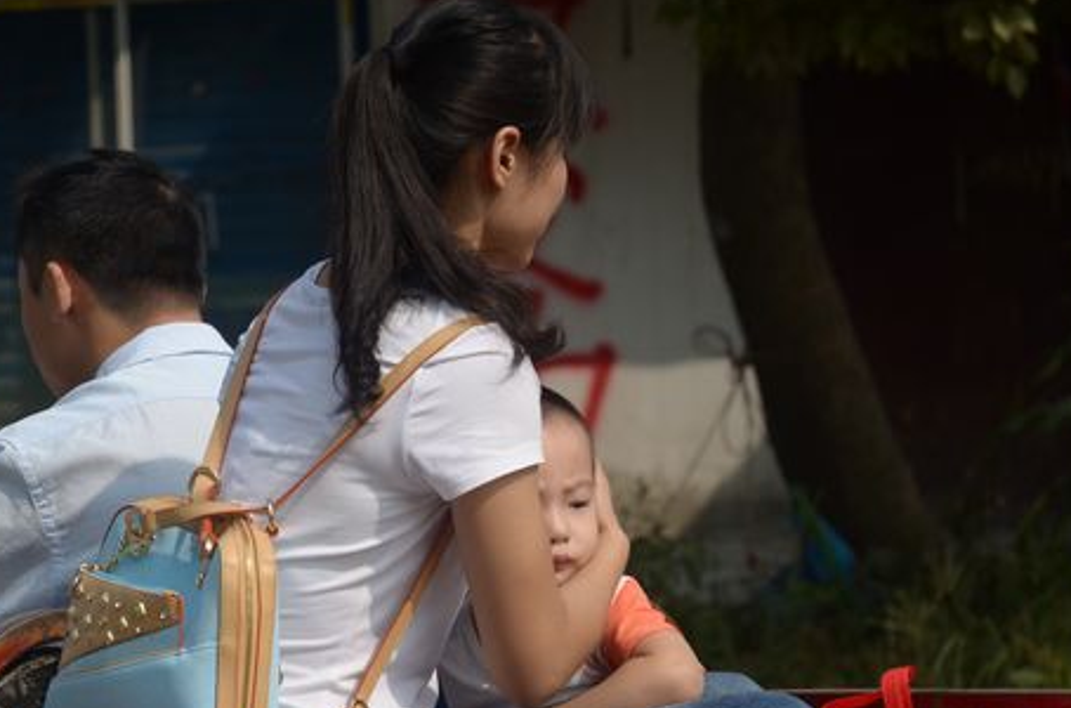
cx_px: 302
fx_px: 4806
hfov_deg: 12.7
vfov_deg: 8.4
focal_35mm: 162
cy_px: 494
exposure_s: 1/1600
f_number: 4.5
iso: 200
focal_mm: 70
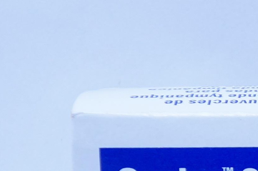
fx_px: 2684
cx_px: 451
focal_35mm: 375
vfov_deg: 3.6
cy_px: 398
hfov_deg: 5.4
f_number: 4.5
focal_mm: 42
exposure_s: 1/200
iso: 800
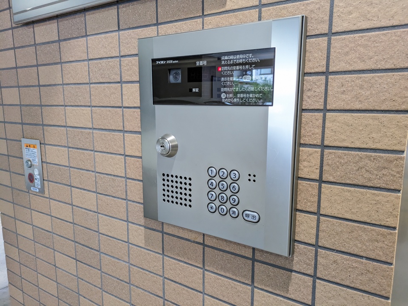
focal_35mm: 25
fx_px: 295
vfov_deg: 54.9
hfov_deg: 69.4
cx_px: 204
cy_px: 153
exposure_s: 1/60
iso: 717
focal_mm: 5.43
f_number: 1.89
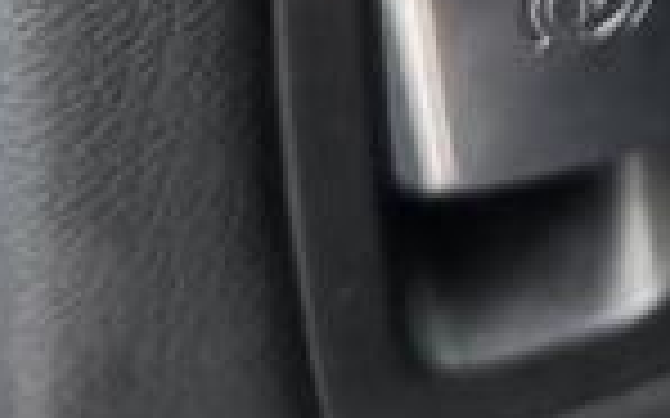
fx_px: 2501
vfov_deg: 8.4
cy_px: -737
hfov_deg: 13.7
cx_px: 1196
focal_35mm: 137
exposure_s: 1/47
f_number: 1.78
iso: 800
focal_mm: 6.76
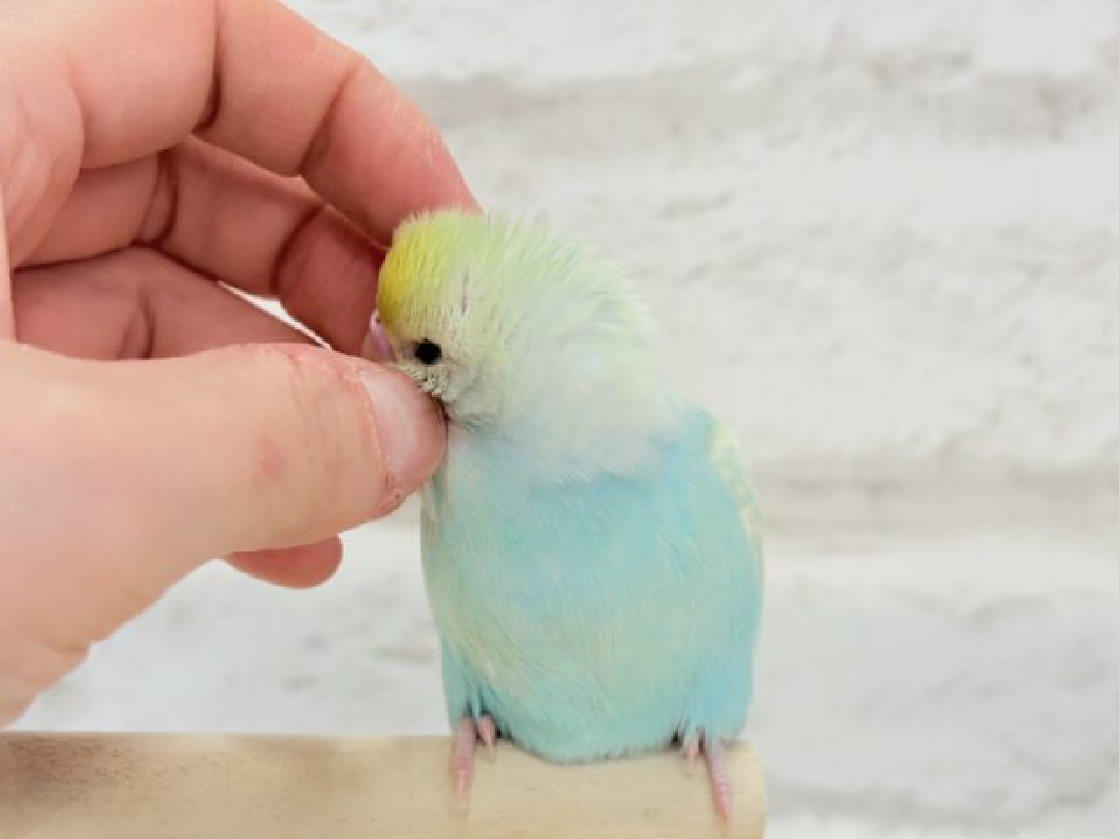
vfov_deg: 28.0
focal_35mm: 52
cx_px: 560
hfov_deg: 36.8
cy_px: 420
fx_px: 1681
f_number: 1.6
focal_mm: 5.96
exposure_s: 1/100
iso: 100
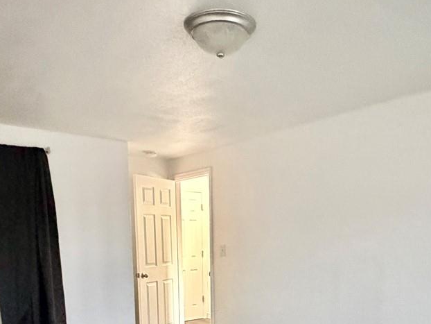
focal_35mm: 36
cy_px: 309
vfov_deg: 36.4
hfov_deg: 51.3
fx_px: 448
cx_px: 227
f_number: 2.2
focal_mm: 2.22
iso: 1250
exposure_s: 1/40
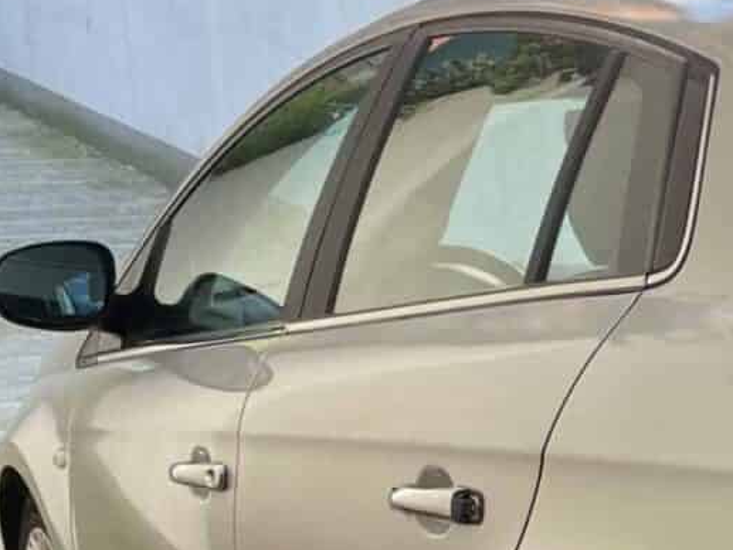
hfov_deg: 17.3
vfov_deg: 14.0
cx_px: 1085
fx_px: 2182
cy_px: 612
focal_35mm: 103
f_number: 1.6
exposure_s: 1/180
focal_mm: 4.2
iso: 32
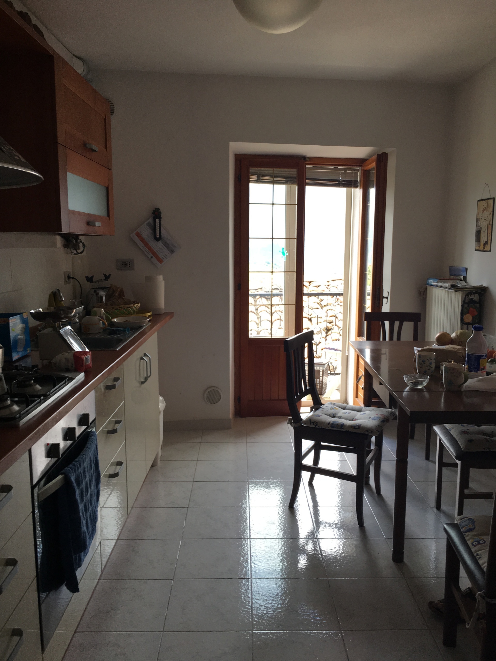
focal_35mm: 29
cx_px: 248
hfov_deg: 48.2
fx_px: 554
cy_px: 330
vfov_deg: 61.7
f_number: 2.2
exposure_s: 1/100
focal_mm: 4.15
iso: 40
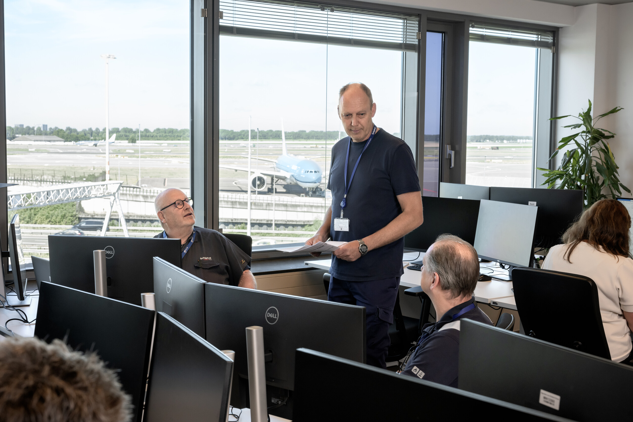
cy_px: 211
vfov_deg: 27.0
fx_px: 879
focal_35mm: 50
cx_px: 316
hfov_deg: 39.6
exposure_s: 1/100
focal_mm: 50
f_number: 9
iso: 800
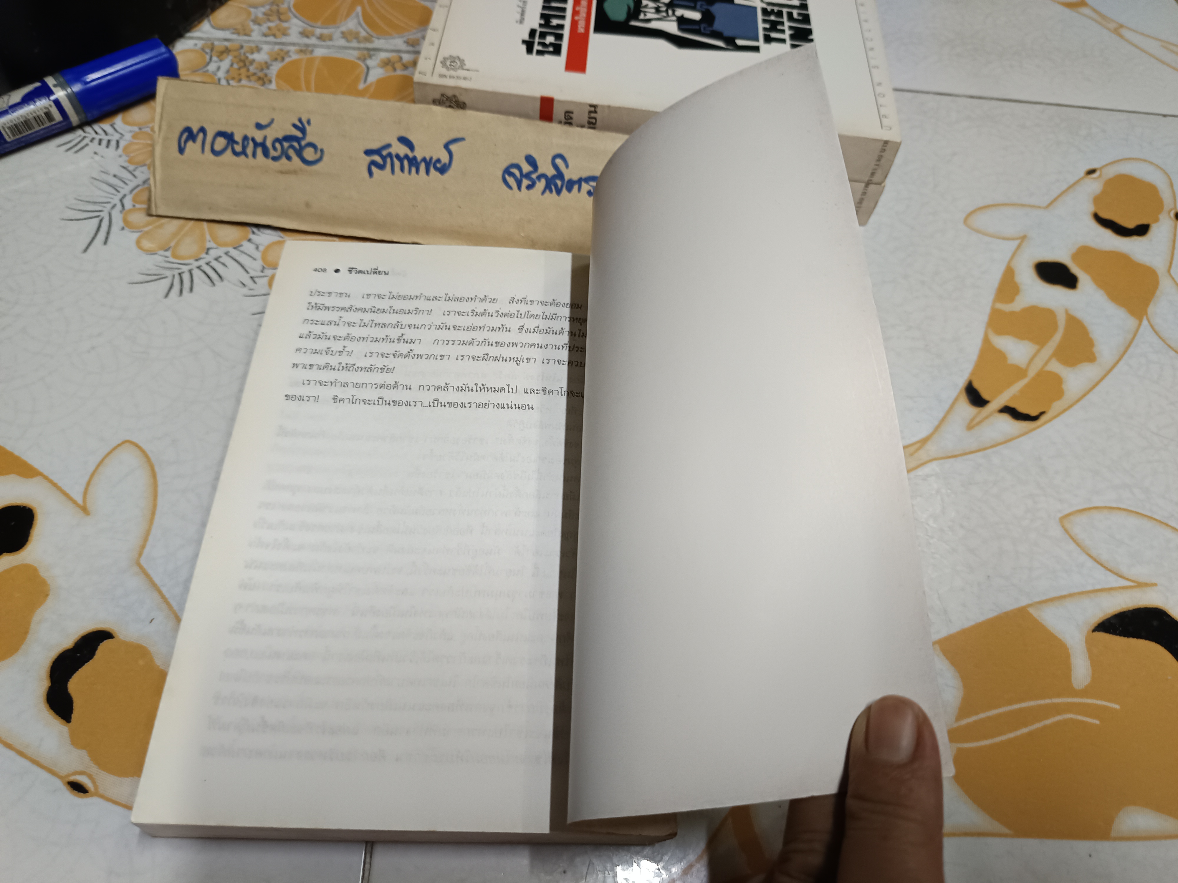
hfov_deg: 71.6
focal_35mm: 24
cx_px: 589
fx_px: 817
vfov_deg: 56.8
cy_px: 442
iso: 838
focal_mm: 5.31
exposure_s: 1/33.3
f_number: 1.7
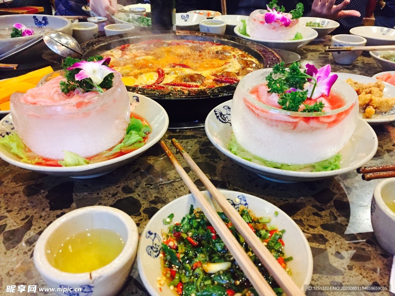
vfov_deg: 48.2
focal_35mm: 29
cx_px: 198
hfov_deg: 61.7
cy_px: 148
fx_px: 331
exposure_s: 1/25
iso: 250
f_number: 2.2
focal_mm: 4.15
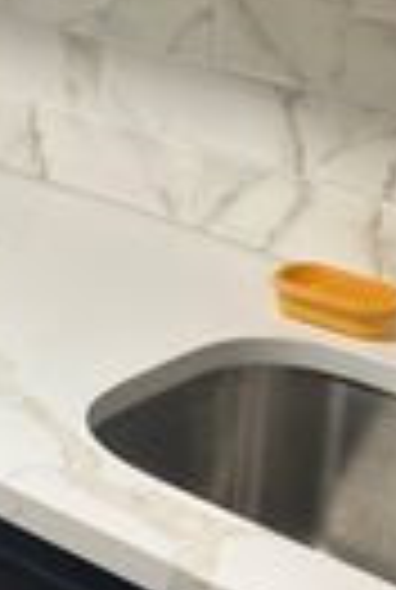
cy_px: -128
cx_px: -76
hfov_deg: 13.0
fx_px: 1690
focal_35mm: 103
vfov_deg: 18.7
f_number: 1.5
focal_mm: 5.7
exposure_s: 1/60
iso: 100
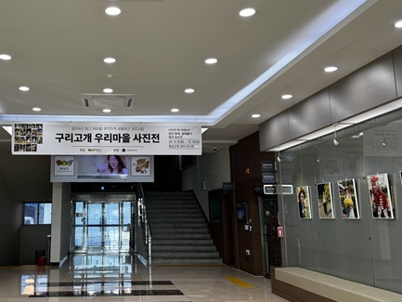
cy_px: 140
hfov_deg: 50.2
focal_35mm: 36
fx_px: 418
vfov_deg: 39.7
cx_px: 125
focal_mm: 6.76
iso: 64
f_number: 1.78
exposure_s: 1/147
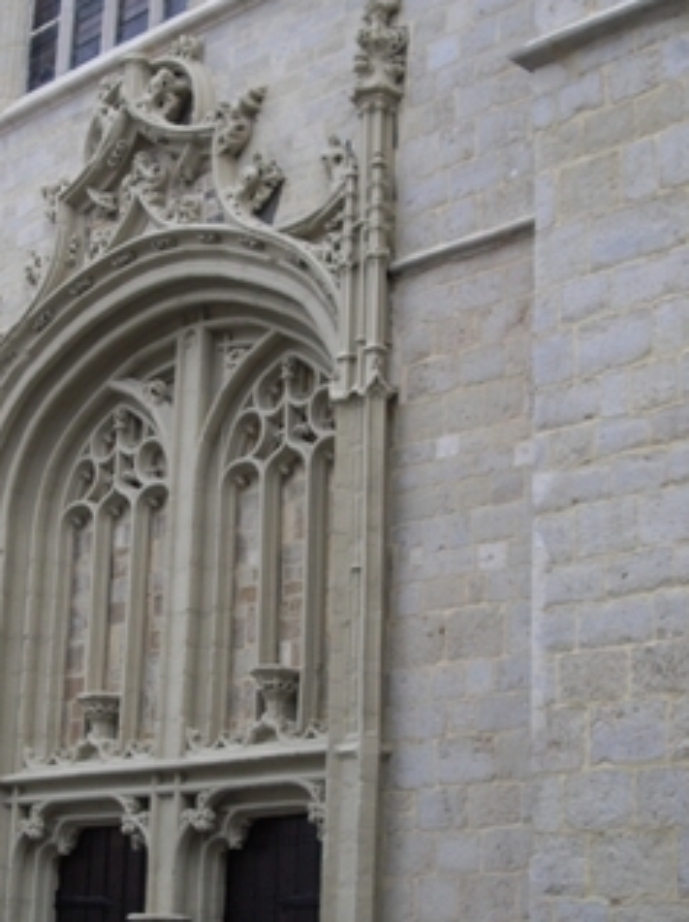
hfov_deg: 20.3
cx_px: 186
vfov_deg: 27.0
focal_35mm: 72
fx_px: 1915
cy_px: 556
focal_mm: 7.9
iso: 100
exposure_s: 1/125
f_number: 2.8
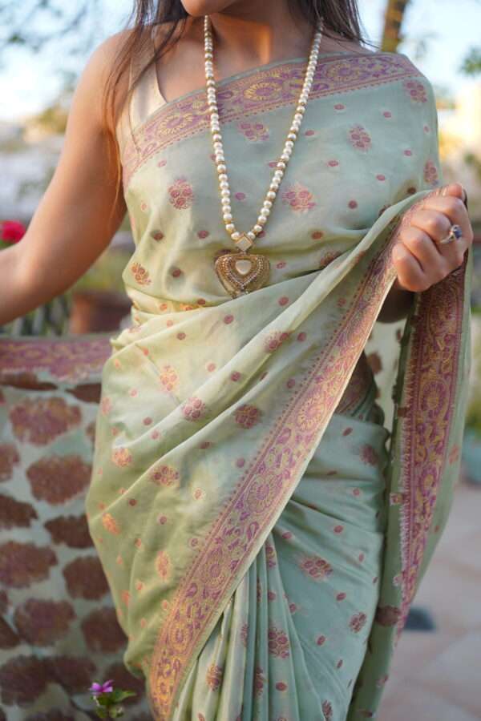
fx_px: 701
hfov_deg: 37.9
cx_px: 240
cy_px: 360
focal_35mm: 35
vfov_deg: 54.4
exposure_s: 1/1600
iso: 1000
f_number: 2
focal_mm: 35
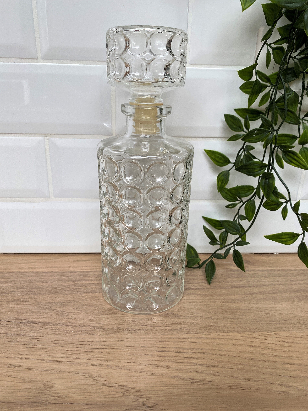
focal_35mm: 26
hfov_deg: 53.1
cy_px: 206
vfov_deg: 67.3
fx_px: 308
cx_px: 154
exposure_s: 1/121
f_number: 1.8
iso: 100
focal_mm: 4.25
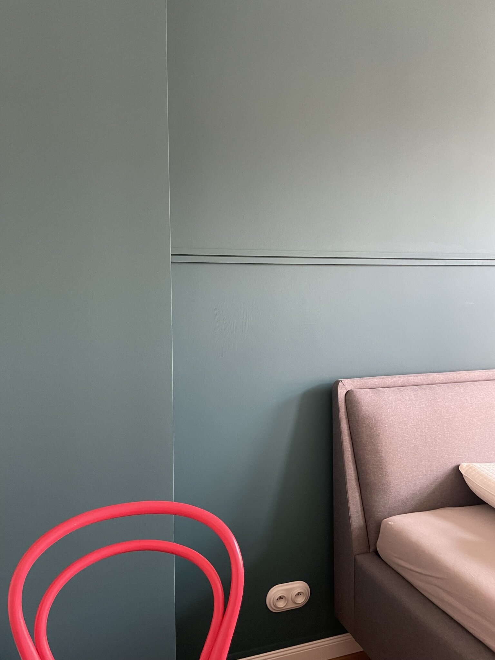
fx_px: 496
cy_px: 330
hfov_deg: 53.1
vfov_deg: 67.3
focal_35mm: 26
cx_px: 248
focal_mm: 4.2
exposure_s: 1/53
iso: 500
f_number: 1.6
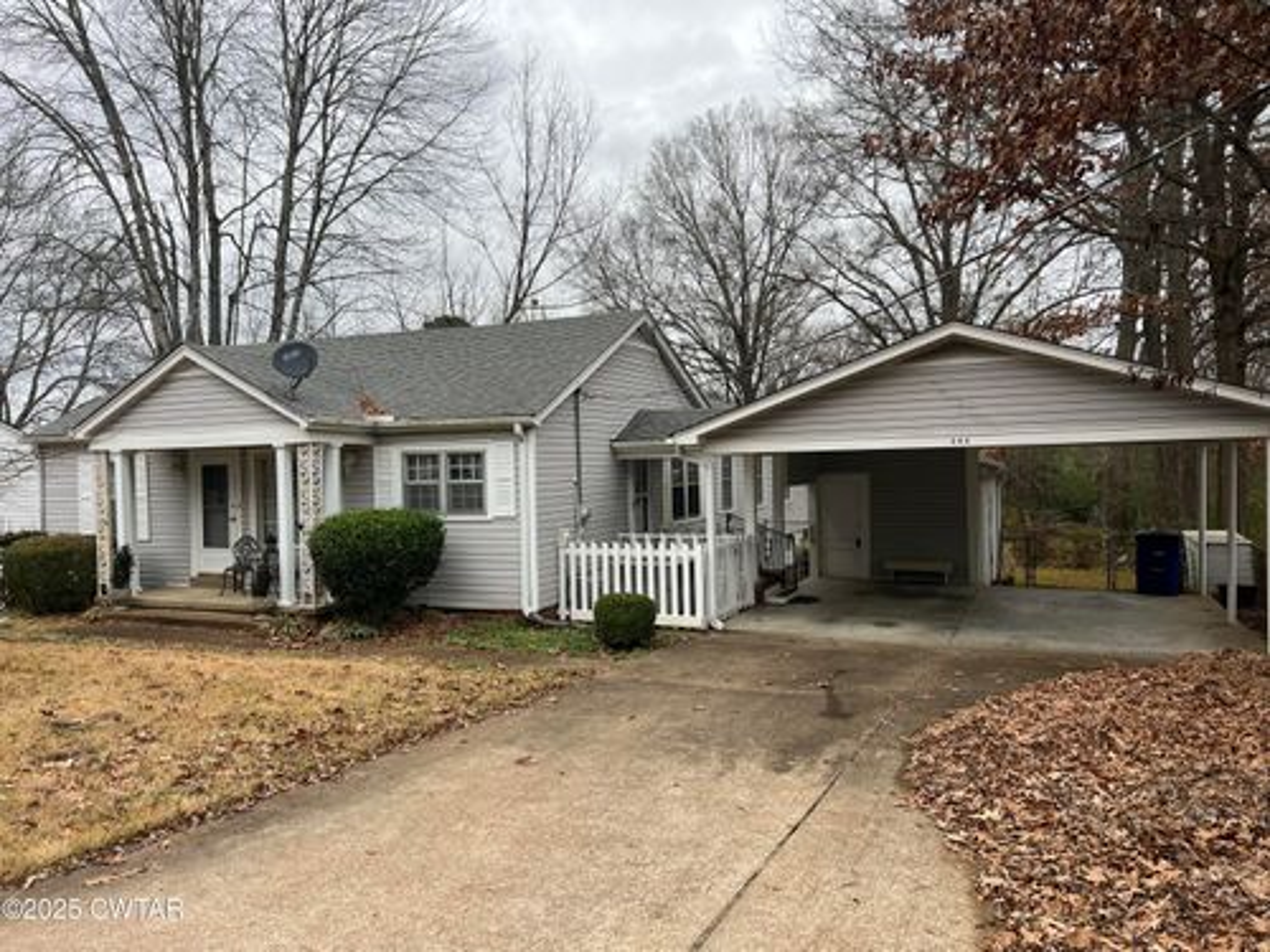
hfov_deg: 67.3
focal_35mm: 26
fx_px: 954
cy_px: 476
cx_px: 635
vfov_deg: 53.1
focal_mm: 5.7
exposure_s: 1/780
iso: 50
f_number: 1.5
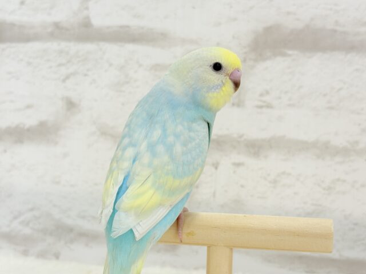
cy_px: 137
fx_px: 550
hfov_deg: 36.8
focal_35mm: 52
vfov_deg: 28.0
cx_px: 183
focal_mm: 5.96
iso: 32
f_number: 1.6
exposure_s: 1/50
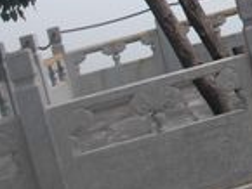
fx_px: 903
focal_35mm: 124
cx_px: 349
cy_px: -60
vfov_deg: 11.6
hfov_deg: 15.0
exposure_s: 1/160
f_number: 7.9
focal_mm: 6.3
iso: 50
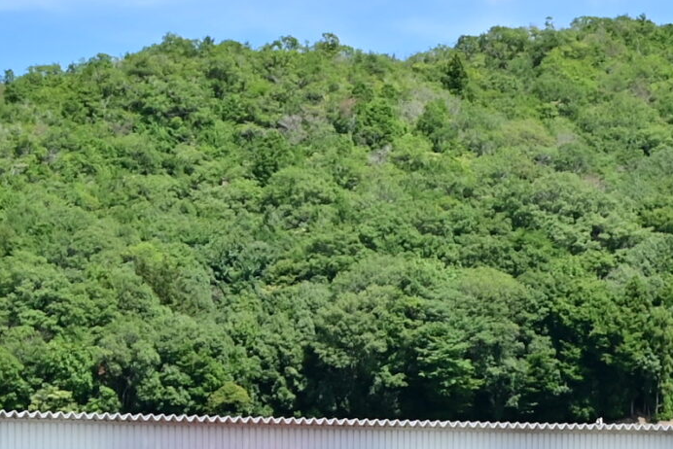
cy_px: 752
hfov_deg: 18.4
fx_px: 2076
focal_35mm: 111
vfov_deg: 11.6
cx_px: 294
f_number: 5.6
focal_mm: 20.5
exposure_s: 1/640
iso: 100
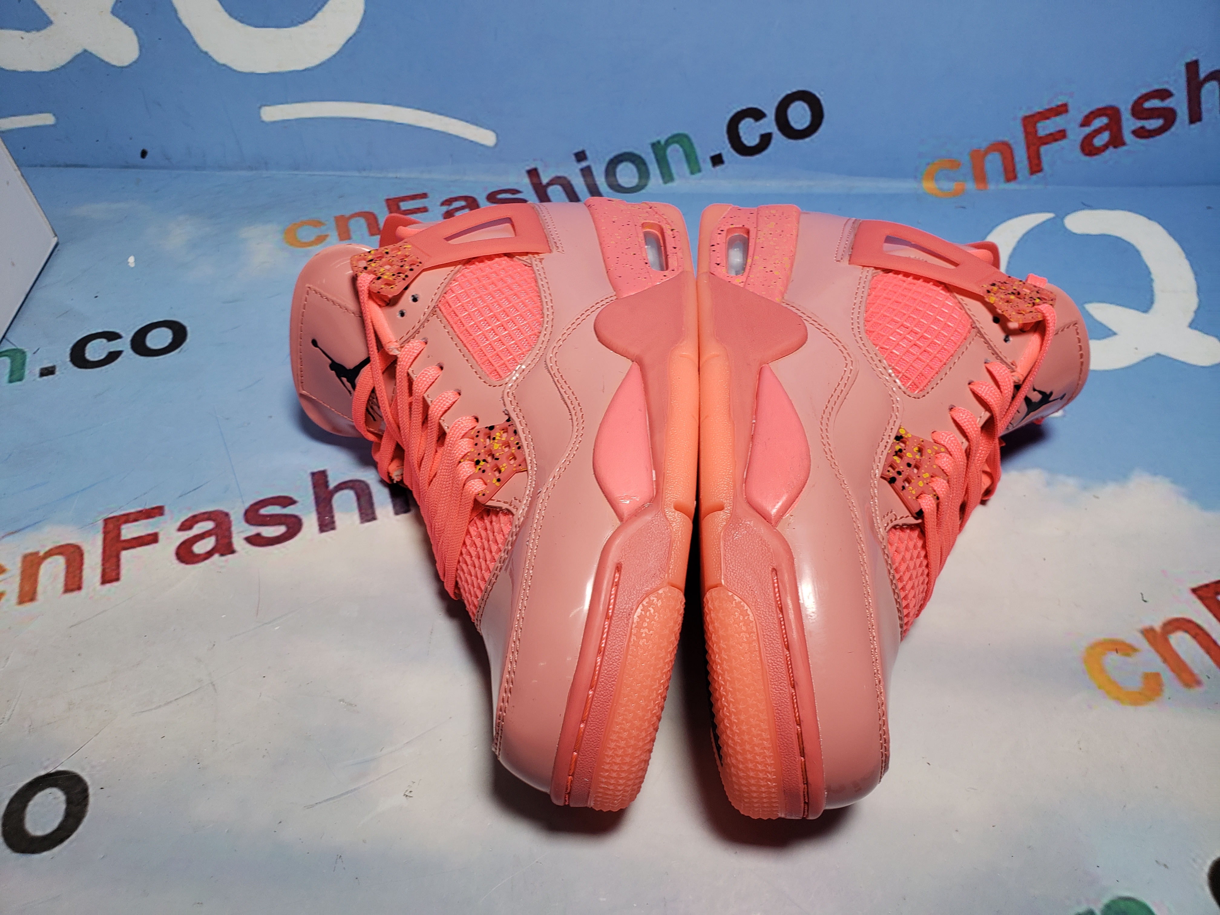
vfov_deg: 53.1
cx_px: 610
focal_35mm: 26
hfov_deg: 67.3
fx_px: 916
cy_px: 458
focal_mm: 4.3
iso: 50
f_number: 2.4
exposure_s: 1/245
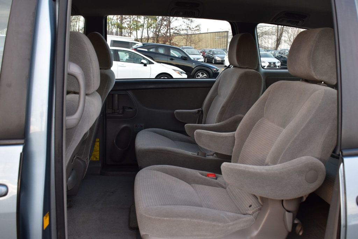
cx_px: 179
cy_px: 120
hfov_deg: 53.1
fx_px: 358
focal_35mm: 36
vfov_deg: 36.8
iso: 400
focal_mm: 24
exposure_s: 1/30
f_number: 7.1
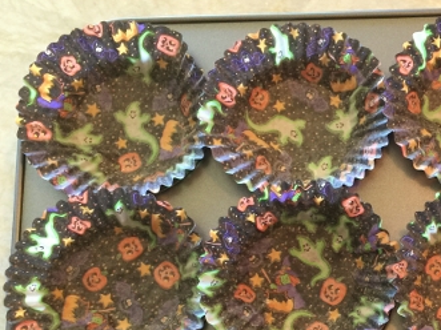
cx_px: 393
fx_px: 726
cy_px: 305
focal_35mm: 57
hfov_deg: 32.2
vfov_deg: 24.8
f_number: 2.2
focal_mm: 4.15
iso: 40
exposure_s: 1/15
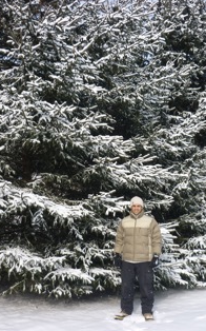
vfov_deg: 41.1
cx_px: 119
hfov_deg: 26.3
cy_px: 168
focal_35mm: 49
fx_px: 441
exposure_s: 1/125
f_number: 8
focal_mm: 5.5
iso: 80
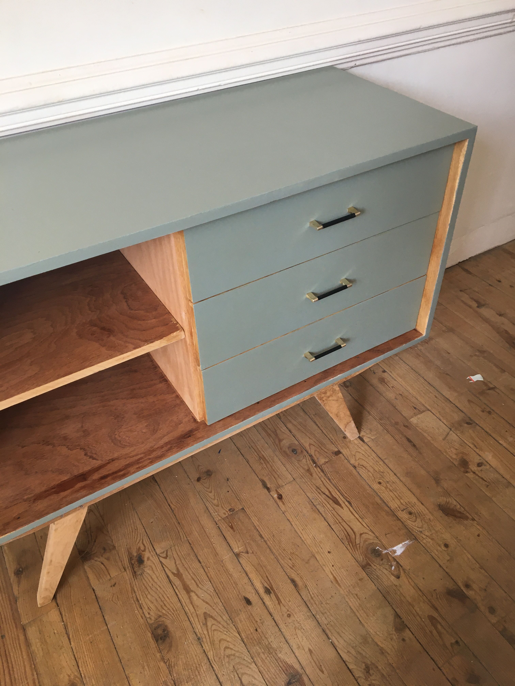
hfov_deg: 48.2
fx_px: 575
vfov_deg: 61.7
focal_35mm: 29
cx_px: 258
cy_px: 343
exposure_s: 1/33
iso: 64
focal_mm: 4.15
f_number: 2.2
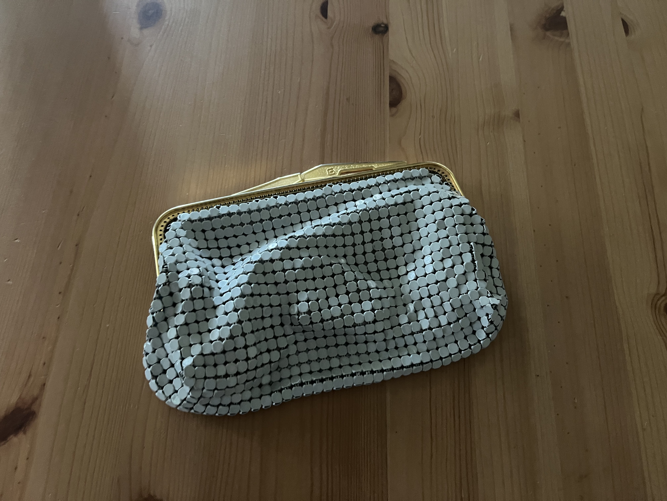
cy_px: 250
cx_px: 334
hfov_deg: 67.3
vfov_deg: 53.1
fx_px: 501
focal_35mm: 26
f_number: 1.6
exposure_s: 1/25
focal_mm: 5.1
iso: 500
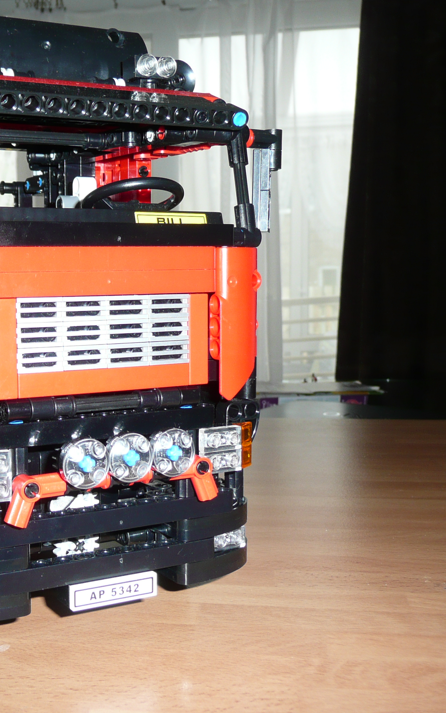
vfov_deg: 43.5
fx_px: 894
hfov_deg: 27.2
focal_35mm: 46
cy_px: 354
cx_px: 62
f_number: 3.5
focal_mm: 5.2
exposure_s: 1/30
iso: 100
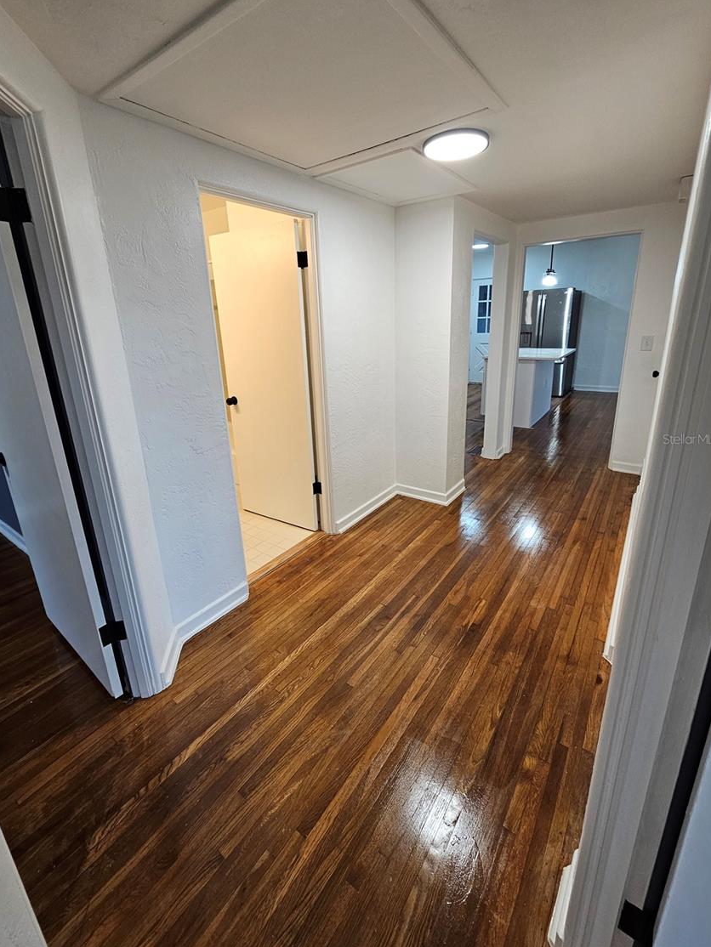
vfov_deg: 101.9
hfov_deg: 85.6
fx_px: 383
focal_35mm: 14
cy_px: 439
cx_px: 340
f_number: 2.2
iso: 125
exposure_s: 1/60
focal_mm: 2.2
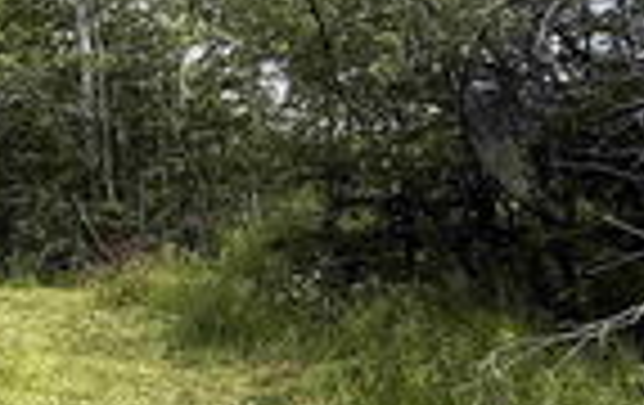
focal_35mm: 53
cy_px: 216
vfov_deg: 24.5
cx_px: -356
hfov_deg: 26.1
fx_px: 932
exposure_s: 1/970
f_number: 2.2
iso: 50
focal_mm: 2.22
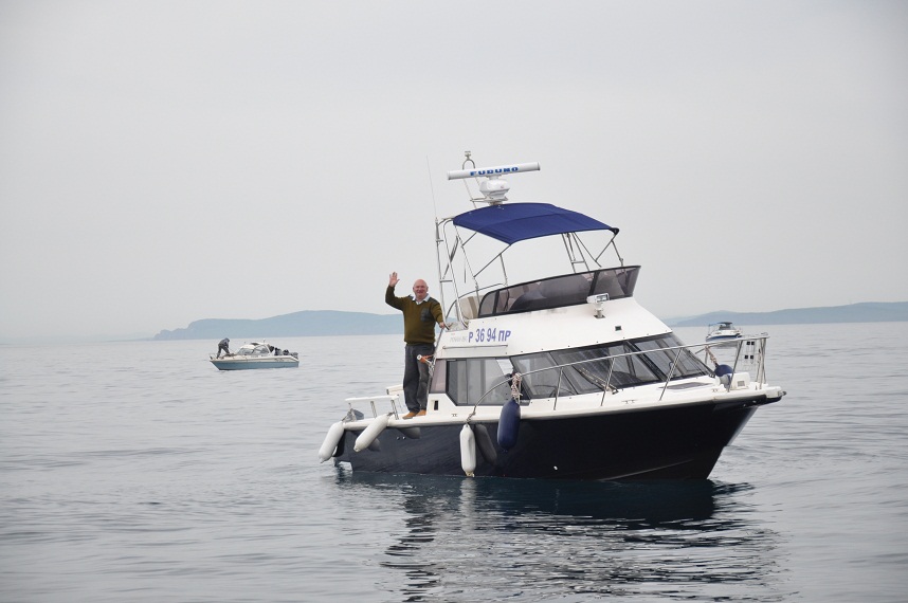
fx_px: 3212
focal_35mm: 128
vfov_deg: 10.7
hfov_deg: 16.1
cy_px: 302
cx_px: 454
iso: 400
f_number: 6.3
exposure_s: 1/160
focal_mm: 85
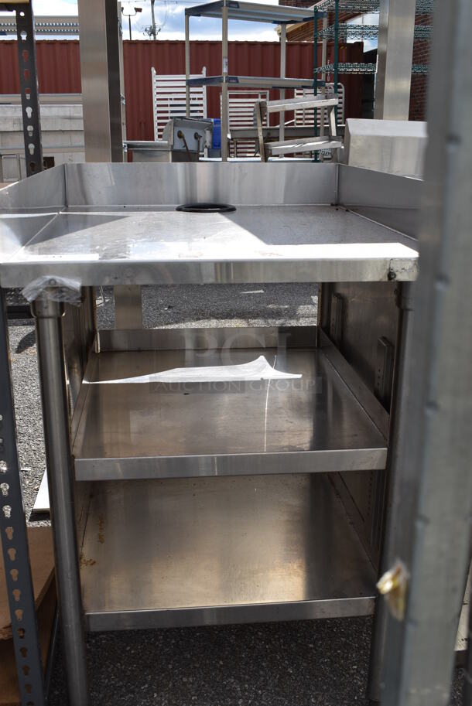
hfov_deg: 35.5
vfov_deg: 51.3
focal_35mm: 38
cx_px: 236
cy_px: 353
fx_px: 736
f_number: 8
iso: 200
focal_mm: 25
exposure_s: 1/500
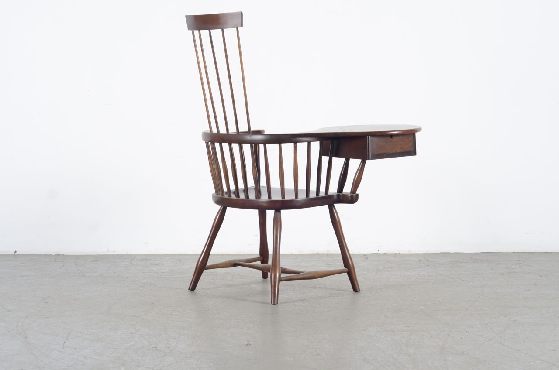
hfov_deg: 27.0
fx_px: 1162
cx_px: 280
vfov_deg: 18.1
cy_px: 185
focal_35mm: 75
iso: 100
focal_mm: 50
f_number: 5.6
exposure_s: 1/125
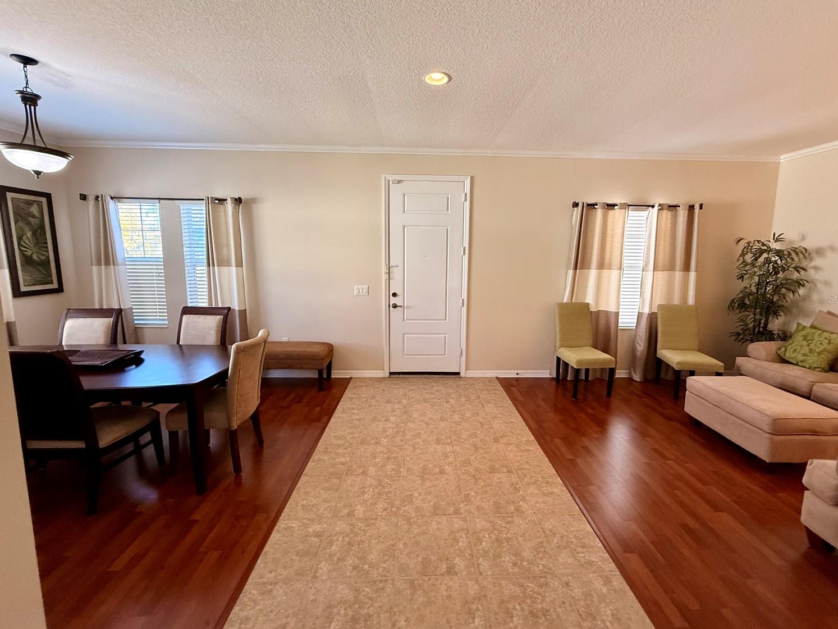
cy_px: 298
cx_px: 432
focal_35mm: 15
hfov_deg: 98.1
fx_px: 363
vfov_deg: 81.7
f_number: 2.2
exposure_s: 1/120
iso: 320
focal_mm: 2.22
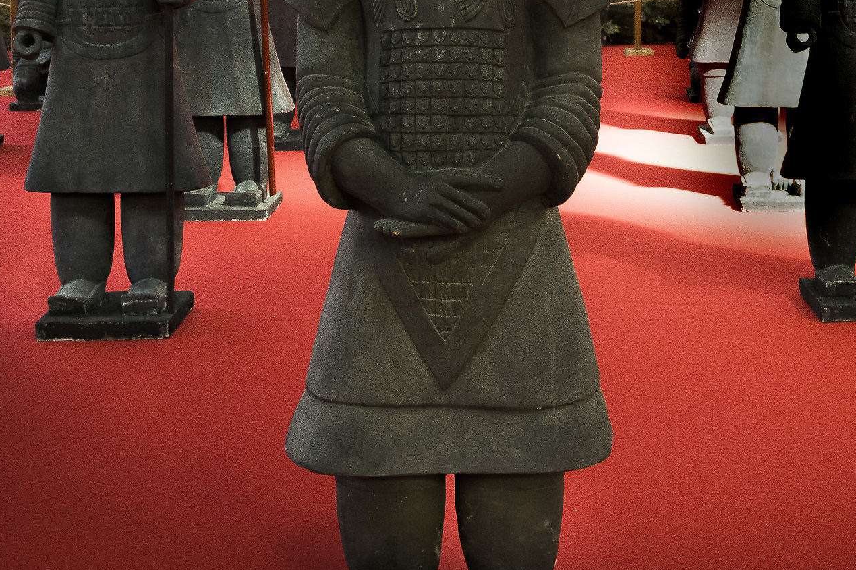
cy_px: 48
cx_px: 698
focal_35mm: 71
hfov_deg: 27.8
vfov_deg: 18.8
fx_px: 1686
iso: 400
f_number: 5
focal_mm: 25
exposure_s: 1/100
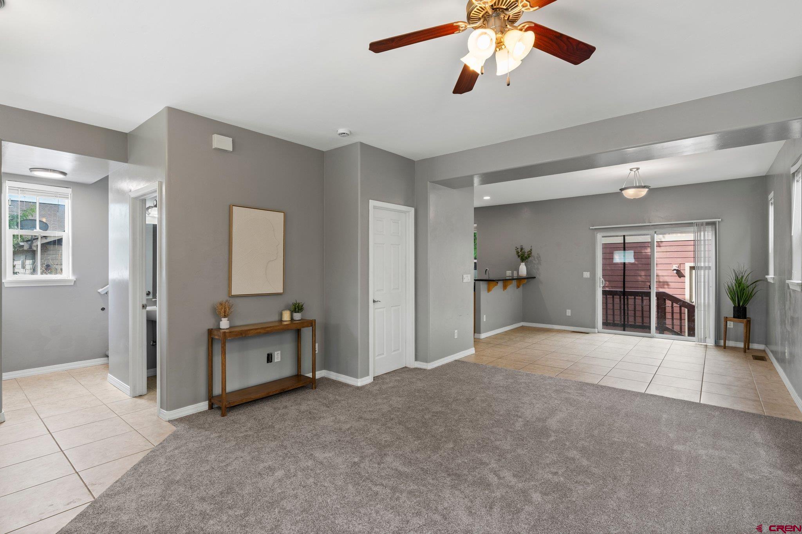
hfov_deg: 93.3
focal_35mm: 17
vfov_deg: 70.4
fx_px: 379
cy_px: 267
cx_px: 401
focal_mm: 17
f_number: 8
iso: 400
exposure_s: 1/5
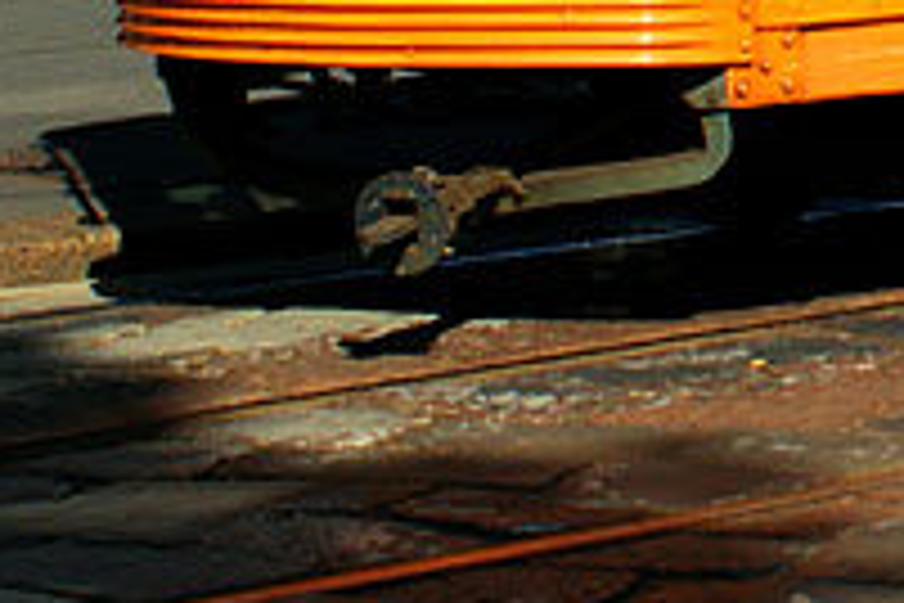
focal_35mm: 229
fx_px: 5750
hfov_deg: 8.8
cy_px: -594
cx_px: 1385
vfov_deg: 5.9
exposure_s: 1/640
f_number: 7.1
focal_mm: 30
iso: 200
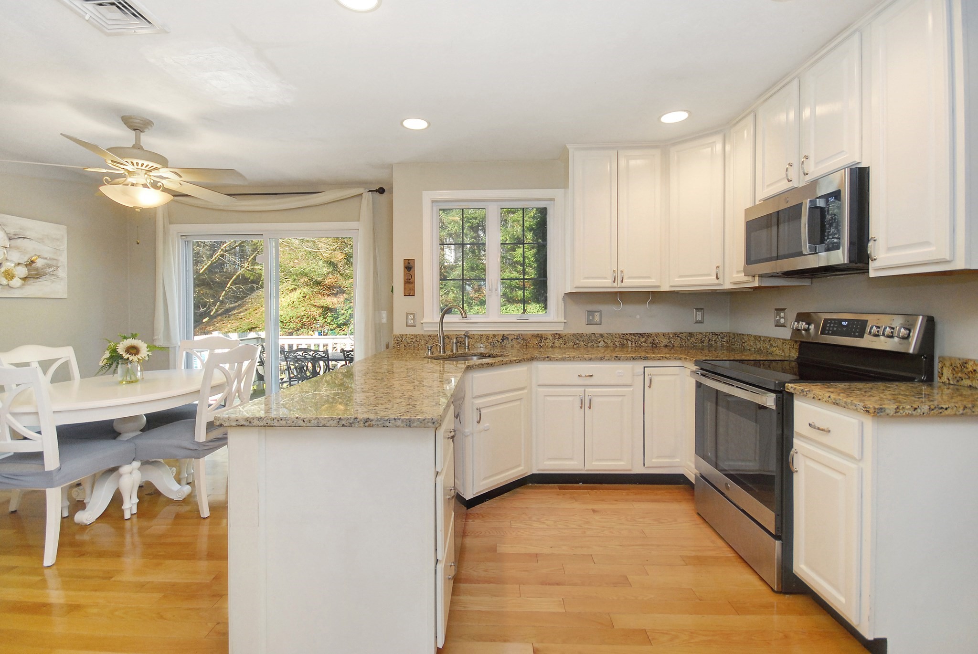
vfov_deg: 77.5
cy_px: 327
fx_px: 408
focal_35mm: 15
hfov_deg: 100.3
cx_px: 489
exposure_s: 1/60
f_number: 5
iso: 500
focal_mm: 10
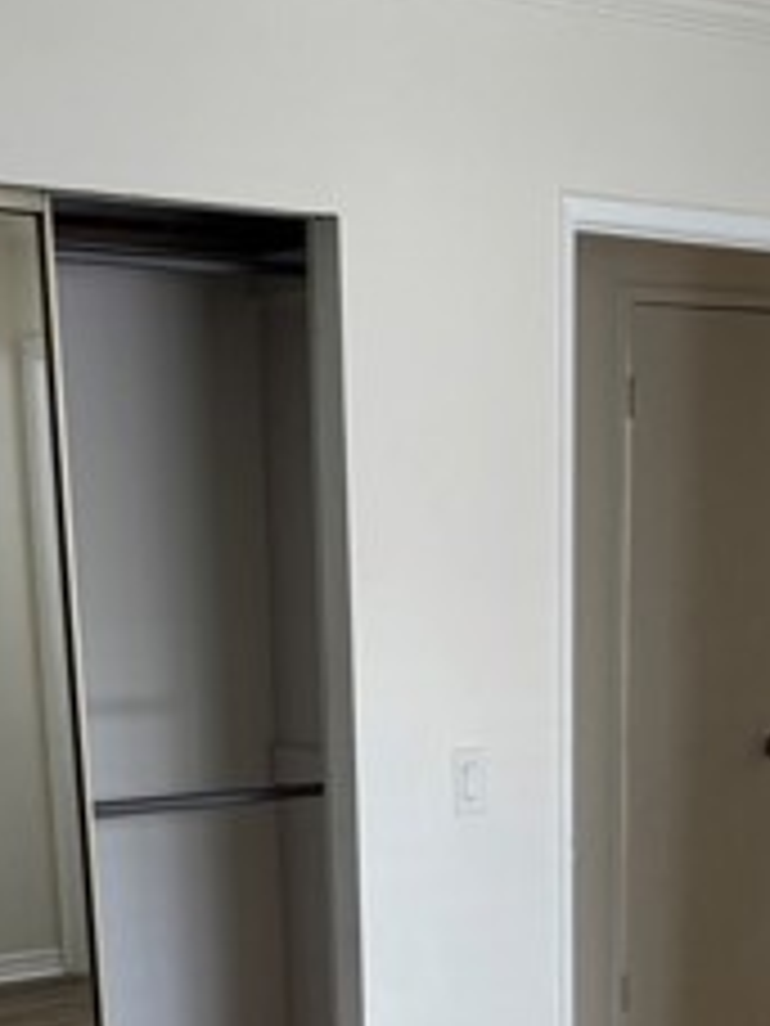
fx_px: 2165
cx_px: 491
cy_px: 1120
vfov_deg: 24.9
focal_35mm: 73
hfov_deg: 20.1
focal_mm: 5.96
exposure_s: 1/120
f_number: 1.6
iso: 125
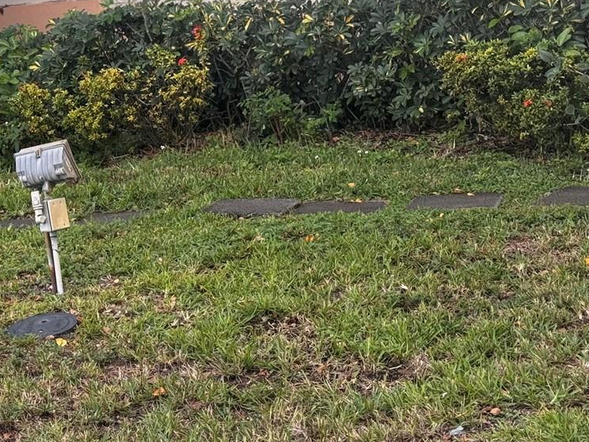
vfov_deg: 14.1
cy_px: 46
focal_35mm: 104
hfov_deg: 18.7
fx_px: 1770
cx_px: 125
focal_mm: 6.76
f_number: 1.78
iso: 64
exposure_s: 1/535
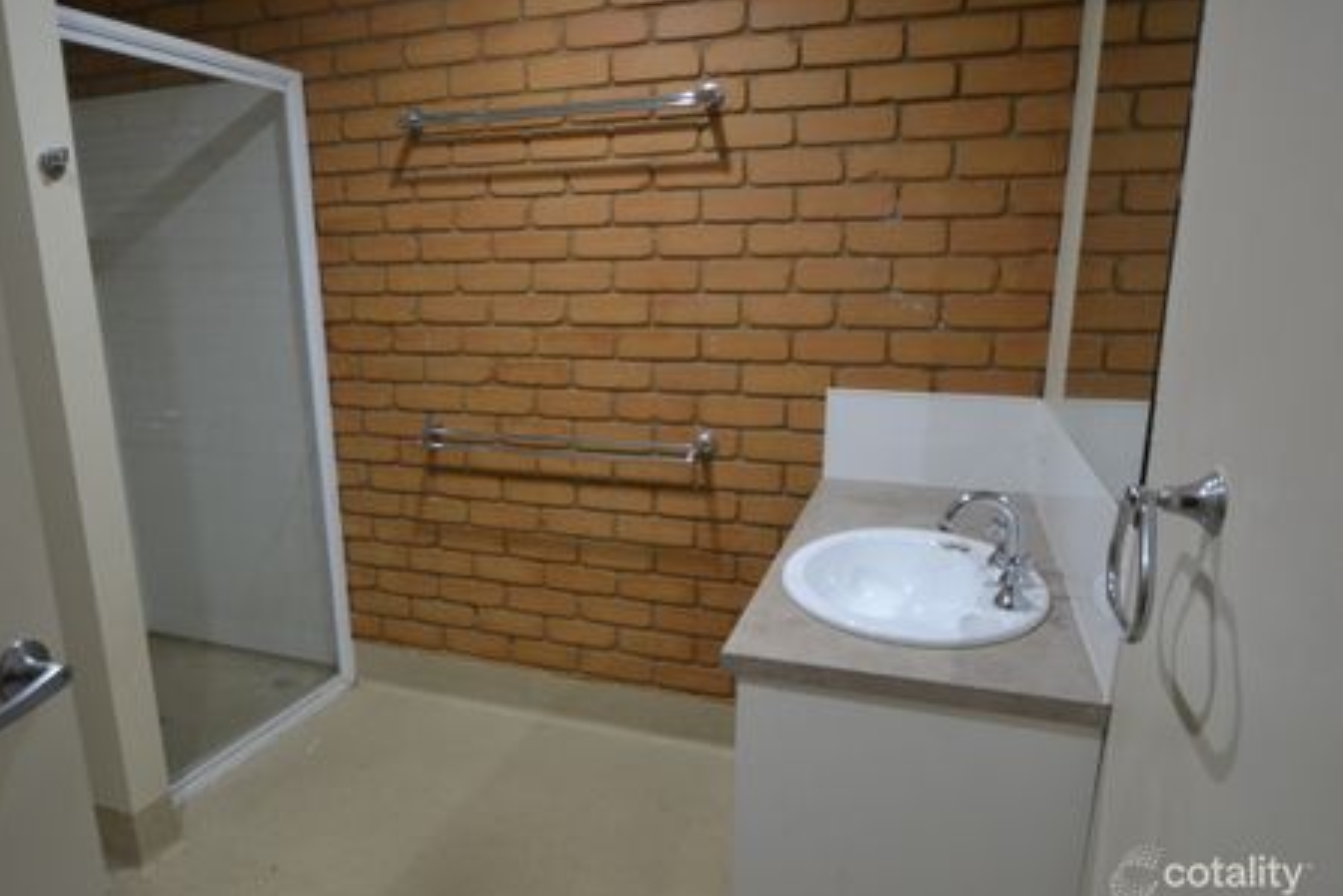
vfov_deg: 57.2
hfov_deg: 78.5
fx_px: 821
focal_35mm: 22
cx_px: 648
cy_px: 466
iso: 1250
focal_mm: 14
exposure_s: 1/60
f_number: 4
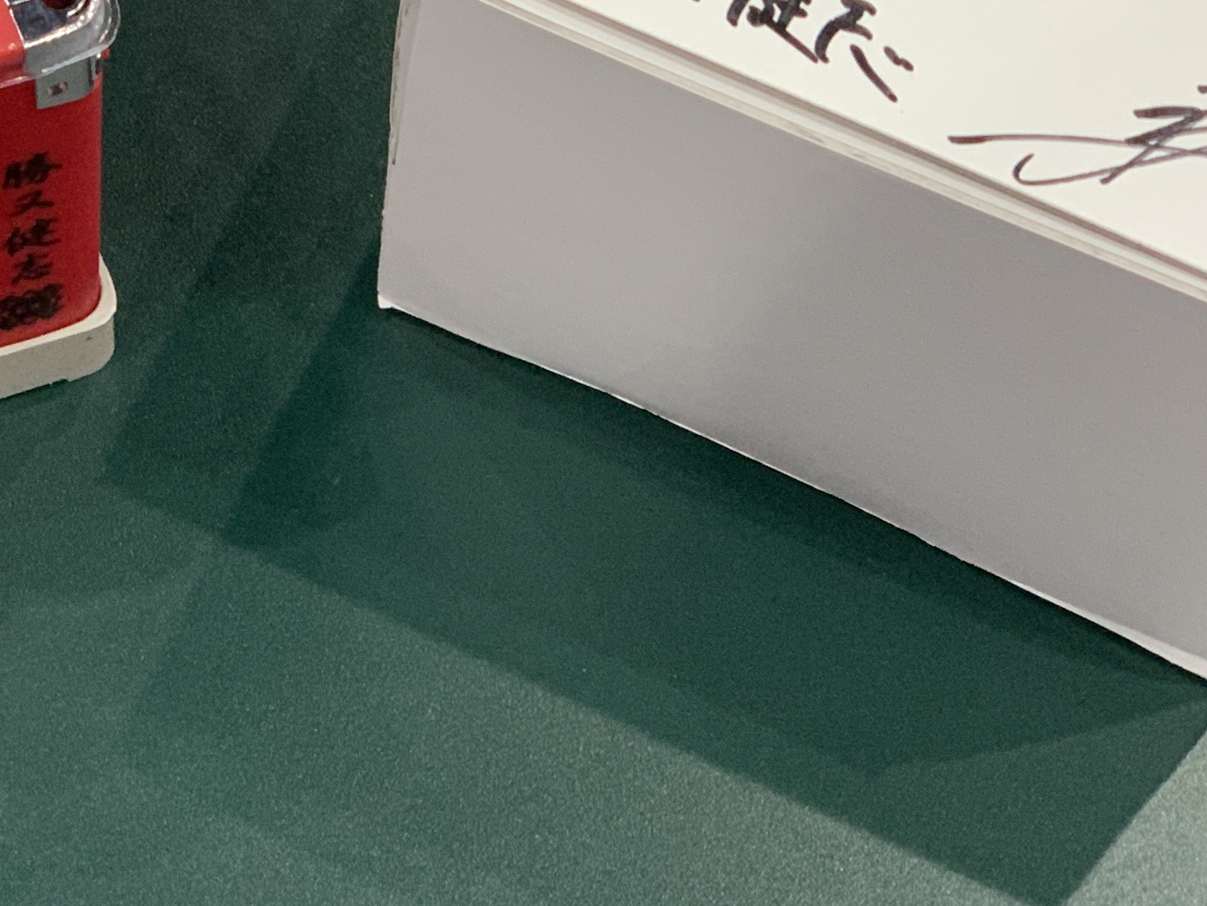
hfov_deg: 15.7
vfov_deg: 11.7
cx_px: 234
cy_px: -124
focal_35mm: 125
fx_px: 4359
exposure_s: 1/60
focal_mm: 6
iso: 125
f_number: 2.4
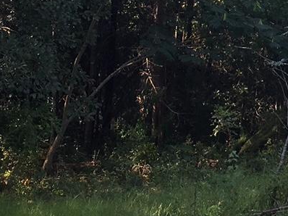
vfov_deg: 10.0
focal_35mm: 147
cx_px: 334
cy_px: 11
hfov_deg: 13.1
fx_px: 1222
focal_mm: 4.15
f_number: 2.2
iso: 25
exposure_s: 1/128
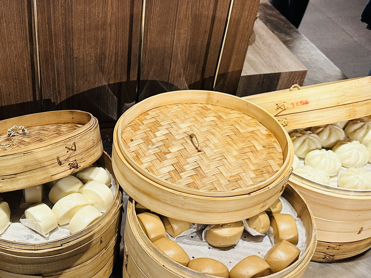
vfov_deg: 31.8
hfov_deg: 40.5
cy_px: 198
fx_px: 482
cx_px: 81
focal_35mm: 45
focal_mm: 6.86
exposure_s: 1/60
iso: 250
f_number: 1.78
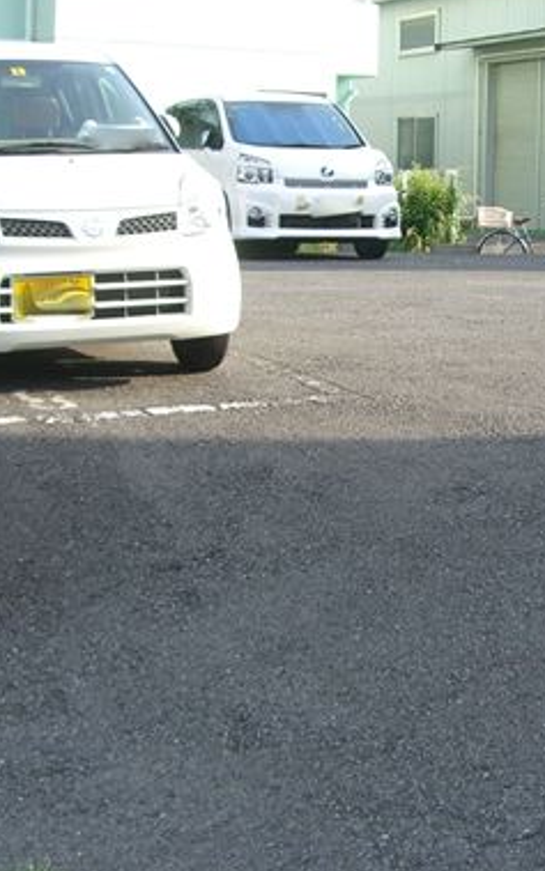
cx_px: 540
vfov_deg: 30.1
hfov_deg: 18.7
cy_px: 338
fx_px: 1615
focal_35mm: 68
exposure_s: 1/250
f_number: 4.3
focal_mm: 6.2
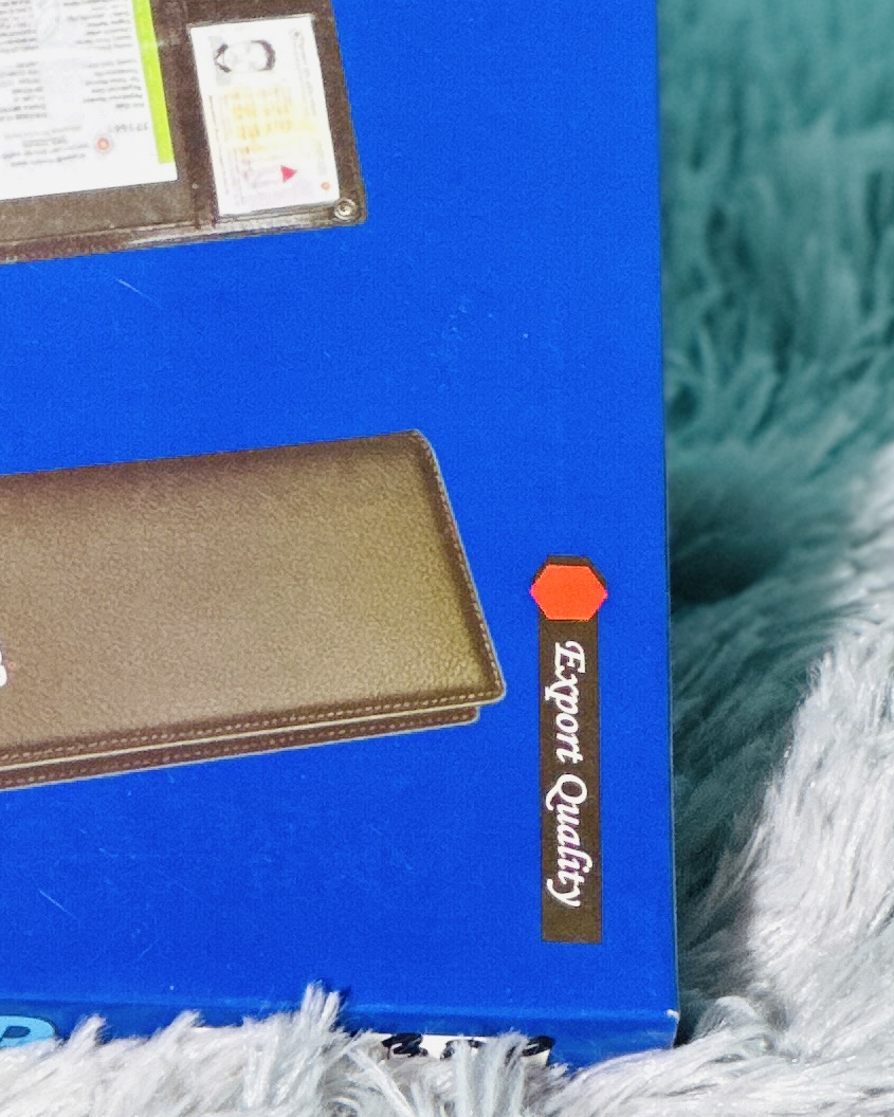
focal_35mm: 287
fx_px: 9491
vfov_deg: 6.7
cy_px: 53
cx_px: -394
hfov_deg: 5.4
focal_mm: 9
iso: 200
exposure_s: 1/33
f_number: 2.8
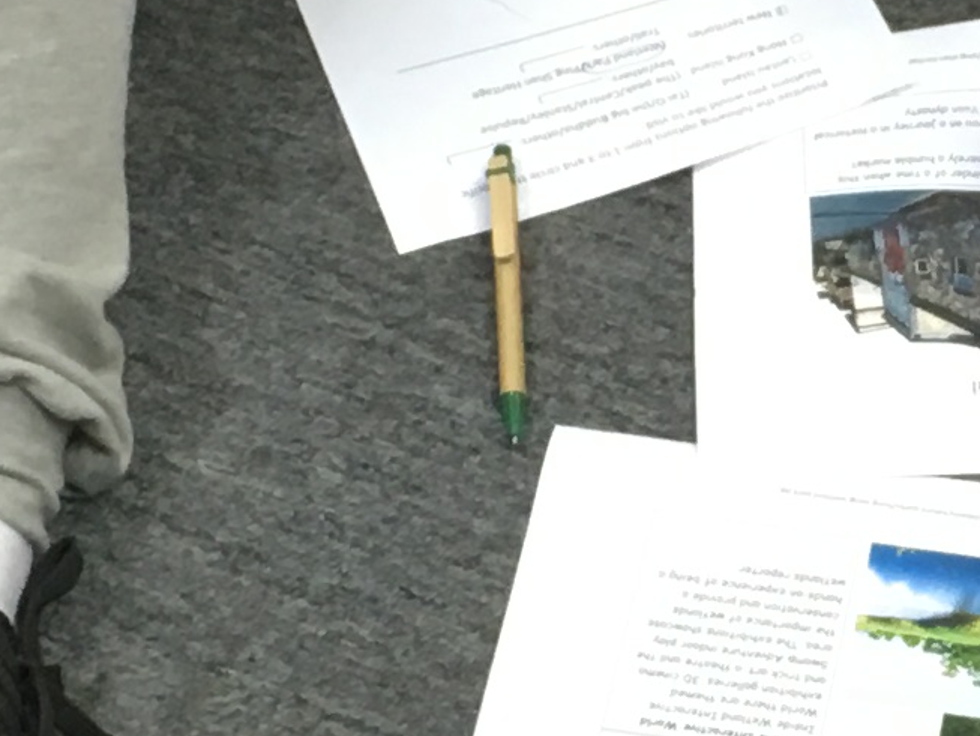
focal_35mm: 179
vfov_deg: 8.3
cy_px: 398
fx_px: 5069
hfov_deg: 11.0
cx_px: 845
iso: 125
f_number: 2.2
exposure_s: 1/33
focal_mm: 4.15
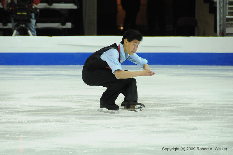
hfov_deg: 6.9
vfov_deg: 4.6
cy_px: 78
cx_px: 116
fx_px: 1941
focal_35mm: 300
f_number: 5.6
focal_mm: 200
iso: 3200
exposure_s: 1/800
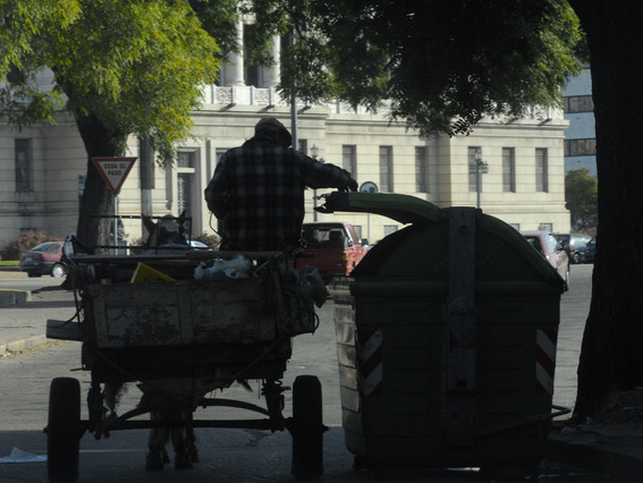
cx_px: 362
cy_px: 242
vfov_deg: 7.3
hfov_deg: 9.7
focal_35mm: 204
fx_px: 3783
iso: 800
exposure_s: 1/250
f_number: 13
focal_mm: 125
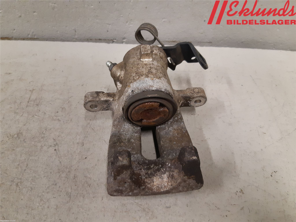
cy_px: 111
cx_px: 148
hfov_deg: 67.3
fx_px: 222
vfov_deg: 53.1
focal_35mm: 26
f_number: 1.7
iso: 200
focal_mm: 3.93
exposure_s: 1/50
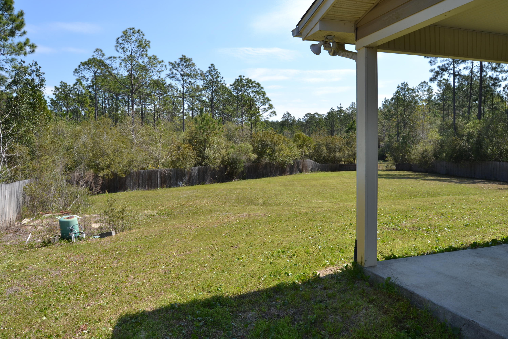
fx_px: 381
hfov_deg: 67.4
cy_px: 170
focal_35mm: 27
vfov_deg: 47.9
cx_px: 254
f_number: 7.1
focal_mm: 18
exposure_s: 1/200
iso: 100
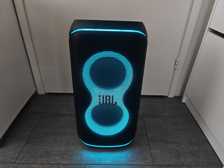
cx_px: 112
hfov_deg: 73.9
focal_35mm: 23
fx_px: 149
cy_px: 84
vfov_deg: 58.9
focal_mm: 6.06
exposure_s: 1/50
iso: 320
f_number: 1.6
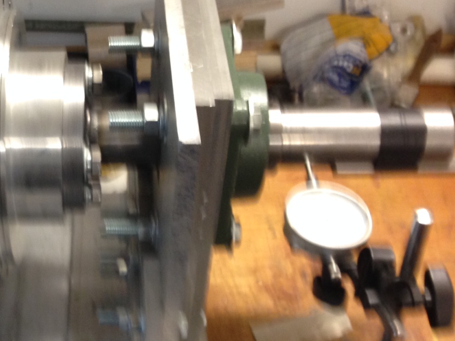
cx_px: 34
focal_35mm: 65
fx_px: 854
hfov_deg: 28.5
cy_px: 209
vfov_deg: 22.5
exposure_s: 1/20
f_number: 2.4
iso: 160
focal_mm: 4.12
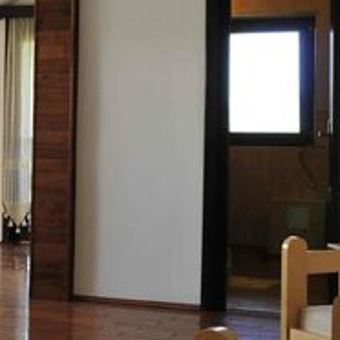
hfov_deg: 20.3
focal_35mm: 82
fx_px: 911
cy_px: 121
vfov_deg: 21.1
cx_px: -22
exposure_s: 1/80
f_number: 5
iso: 800
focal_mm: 24
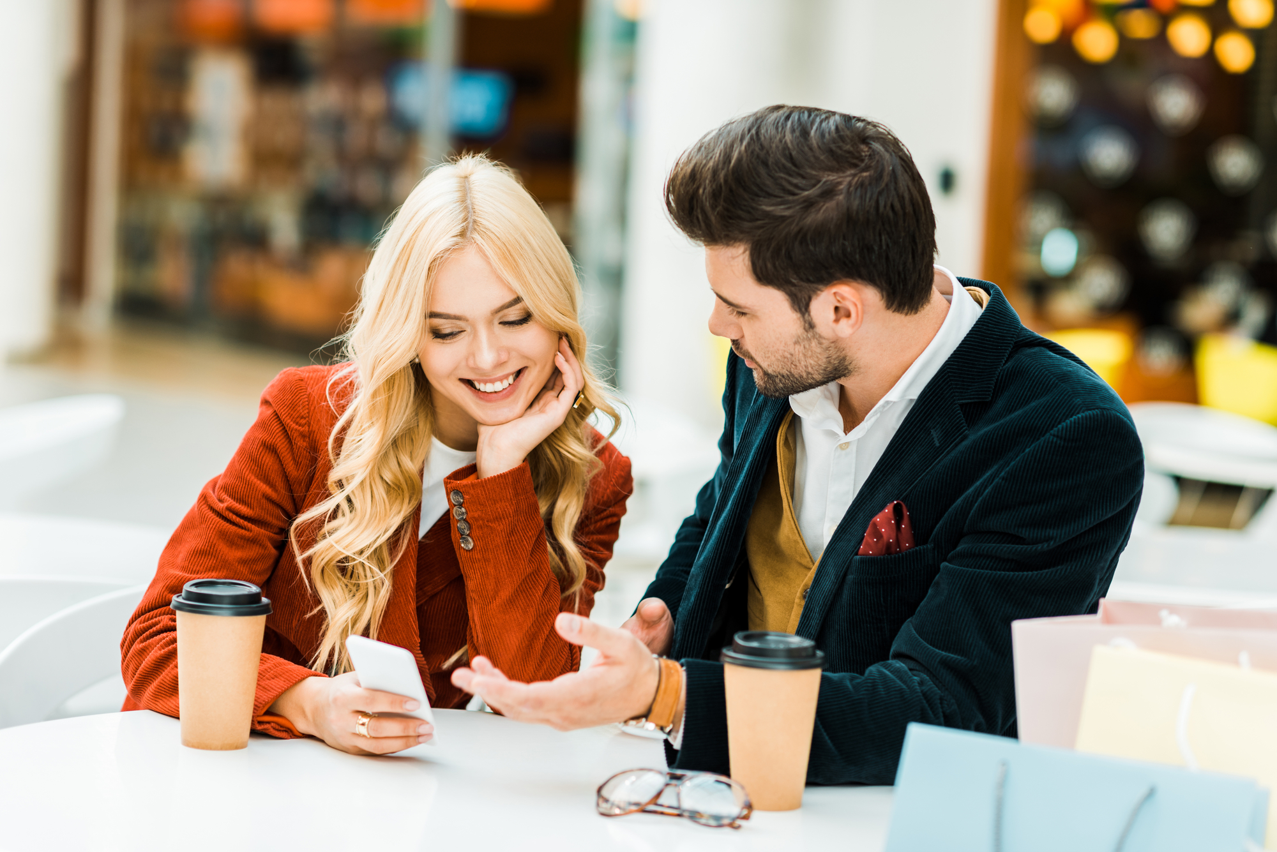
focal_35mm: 85
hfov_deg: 23.9
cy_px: 426
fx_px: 3016
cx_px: 638
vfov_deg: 16.1
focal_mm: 85
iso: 125
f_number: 2.2
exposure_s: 1/250
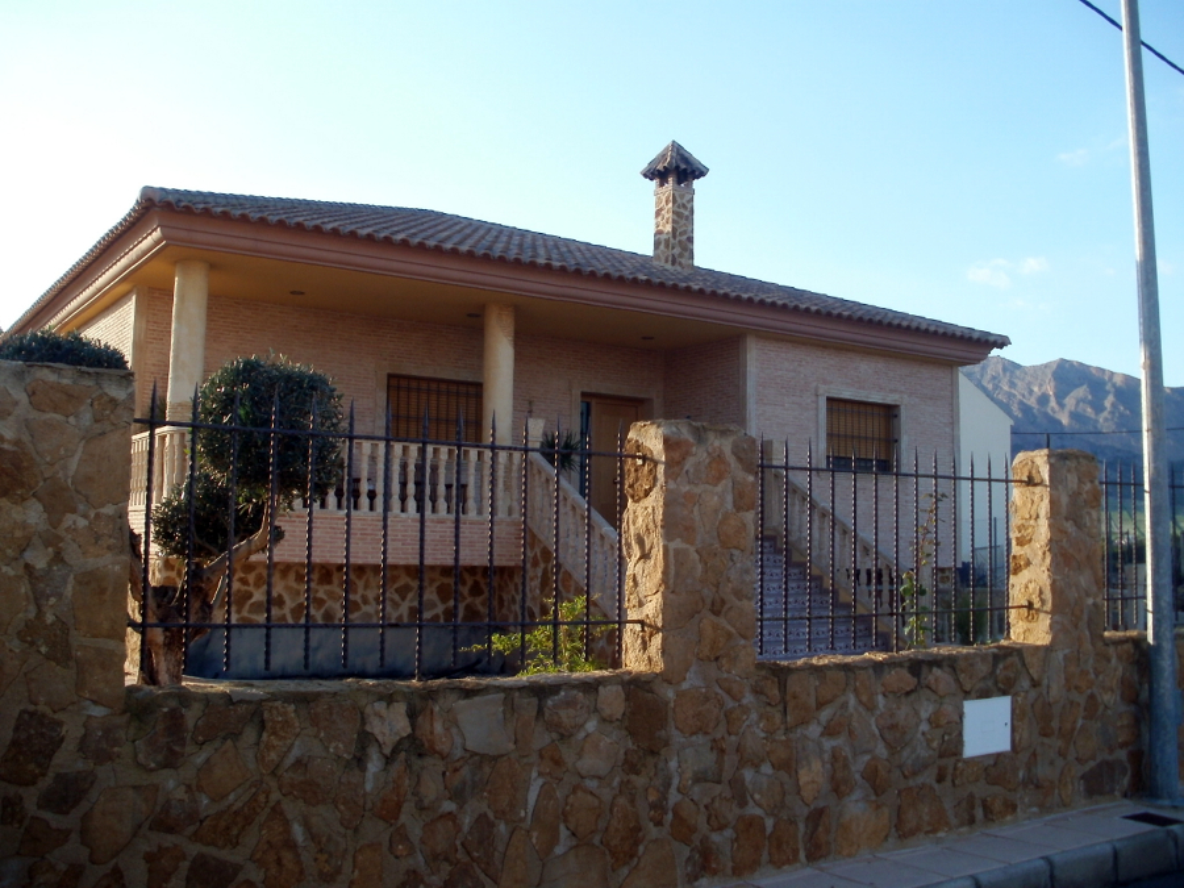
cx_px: 592
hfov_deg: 51.4
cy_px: 444
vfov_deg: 39.7
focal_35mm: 36
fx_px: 1231
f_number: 3.5
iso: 100
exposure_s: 1/320
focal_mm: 6.3
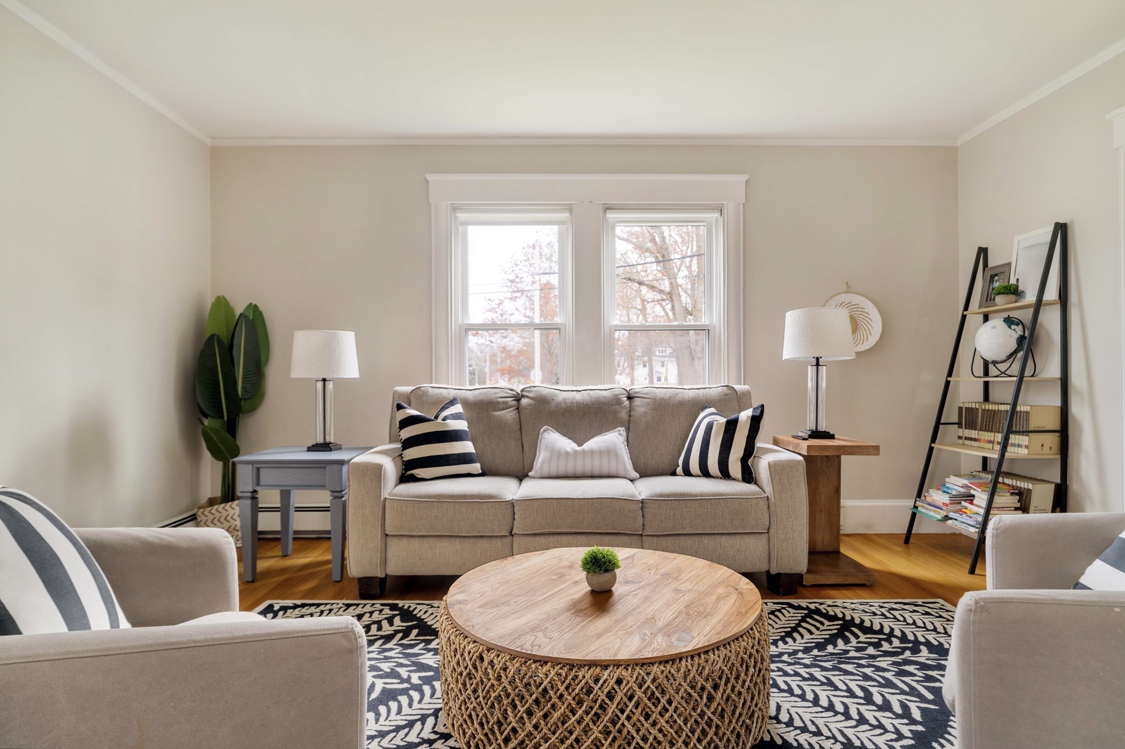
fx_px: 594
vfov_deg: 64.5
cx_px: 562
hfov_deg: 86.9
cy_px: 374
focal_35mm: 19
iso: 400
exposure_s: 1/8
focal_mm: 19
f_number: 5
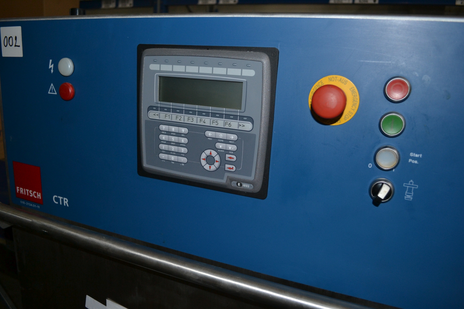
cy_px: 154
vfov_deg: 47.9
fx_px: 348
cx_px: 232
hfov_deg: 67.4
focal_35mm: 27
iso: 640
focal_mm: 18
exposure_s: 1/60
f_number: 3.5
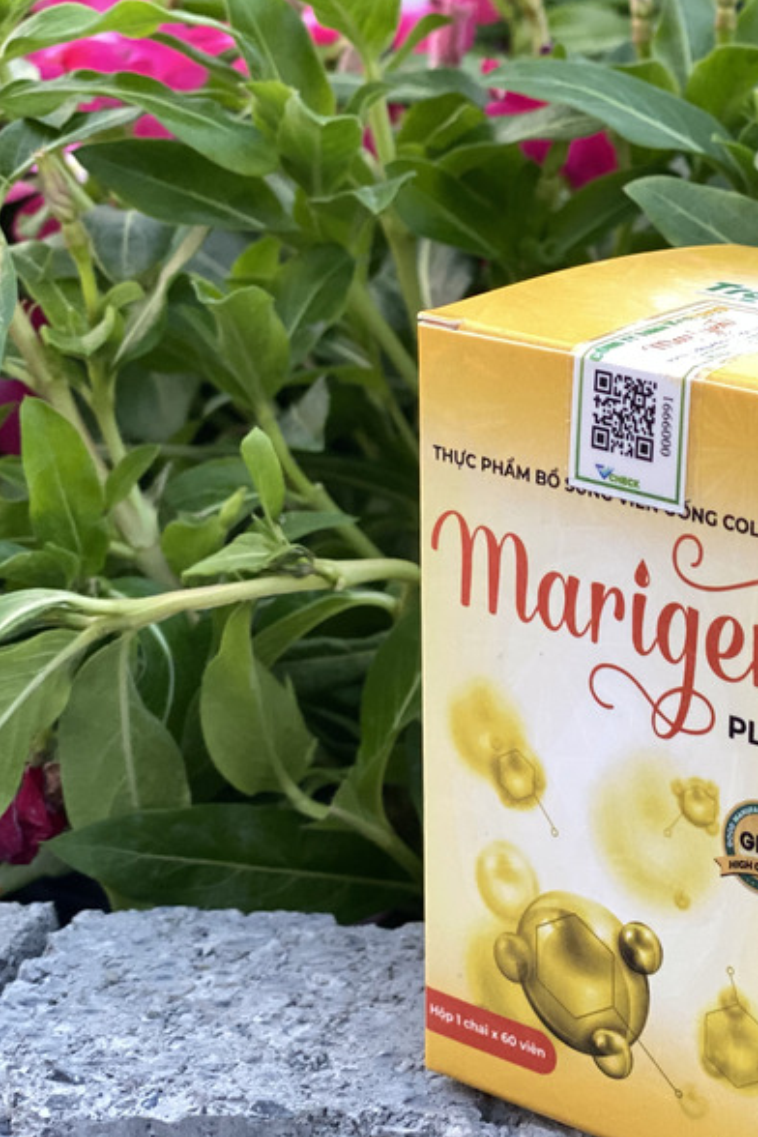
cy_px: 607
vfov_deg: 22.1
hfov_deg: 14.6
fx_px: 2905
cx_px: 764
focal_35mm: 92
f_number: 2
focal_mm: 6
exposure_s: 1/122
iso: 125
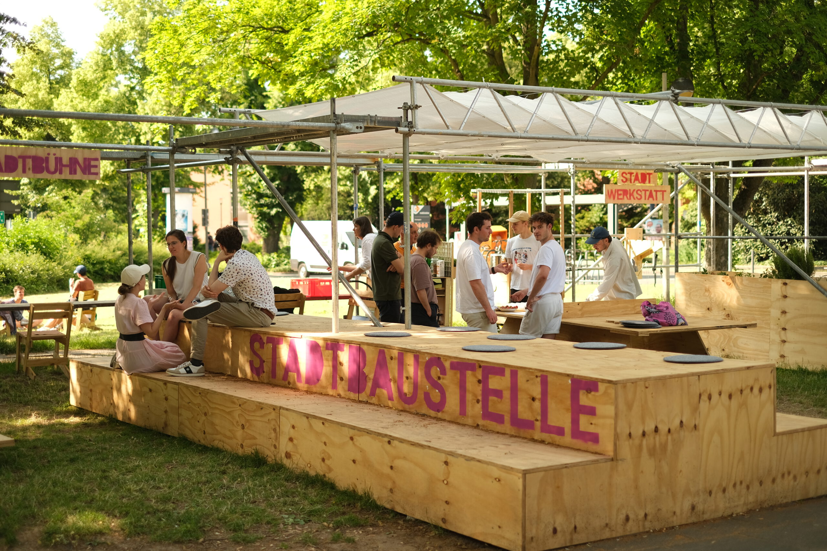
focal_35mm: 53
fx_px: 1218
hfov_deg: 37.5
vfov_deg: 25.5
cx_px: 414
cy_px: 276
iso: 200
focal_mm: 35
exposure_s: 1/1000
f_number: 1.8
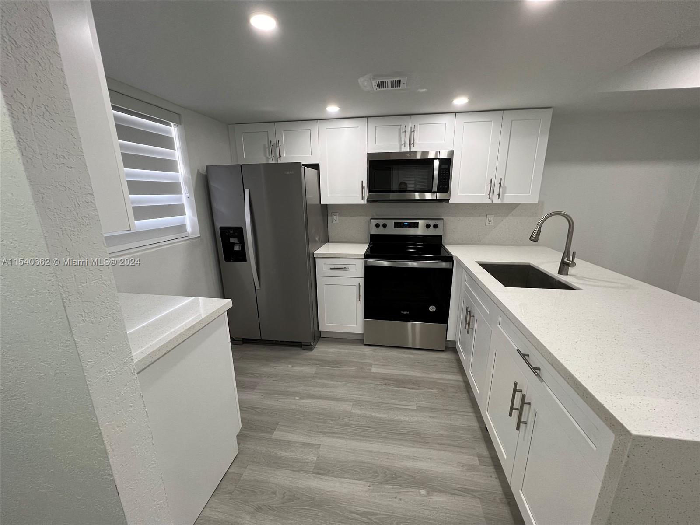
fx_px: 263
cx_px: 350
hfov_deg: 106.2
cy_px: 262
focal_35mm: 13
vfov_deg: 89.9
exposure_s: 1/120
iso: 200
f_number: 1.8
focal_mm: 1.57
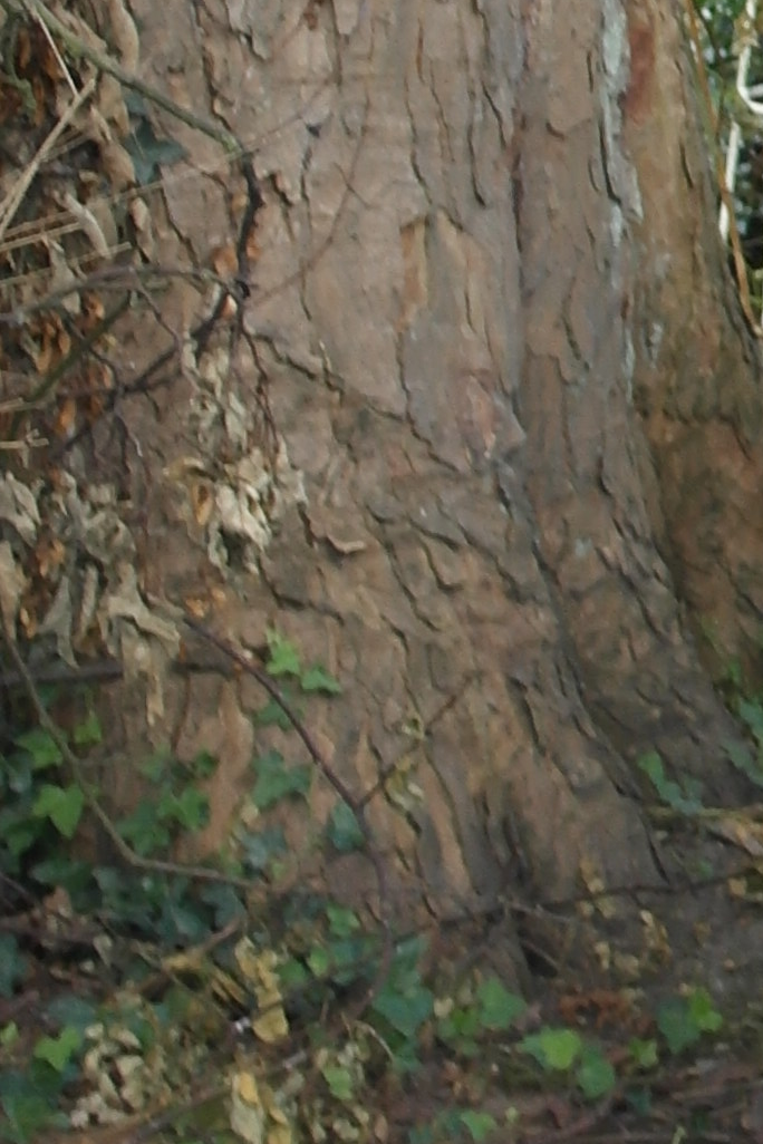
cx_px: 1794
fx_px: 5086
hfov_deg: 8.0
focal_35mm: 160
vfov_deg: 12.5
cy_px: -239
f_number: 3.5
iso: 200
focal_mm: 20
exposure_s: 1/80
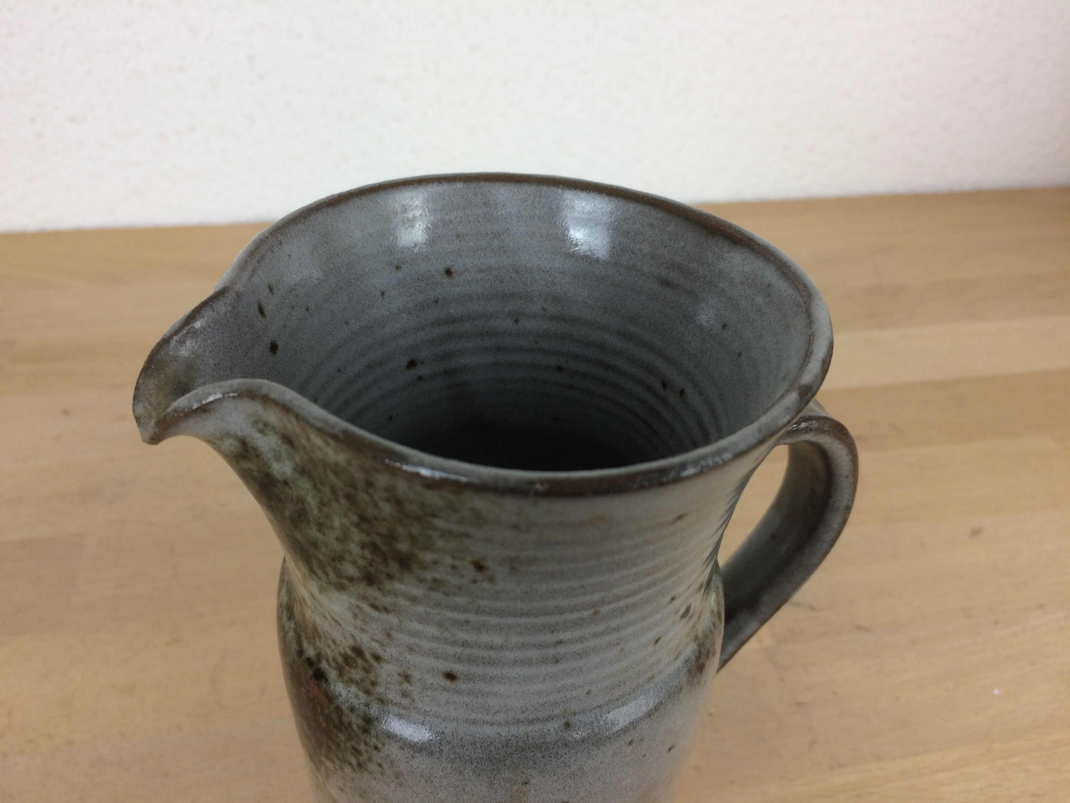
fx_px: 896
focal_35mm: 29
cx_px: 535
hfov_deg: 61.7
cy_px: 402
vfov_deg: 48.2
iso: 32
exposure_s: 1/50
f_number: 2.2
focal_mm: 4.15
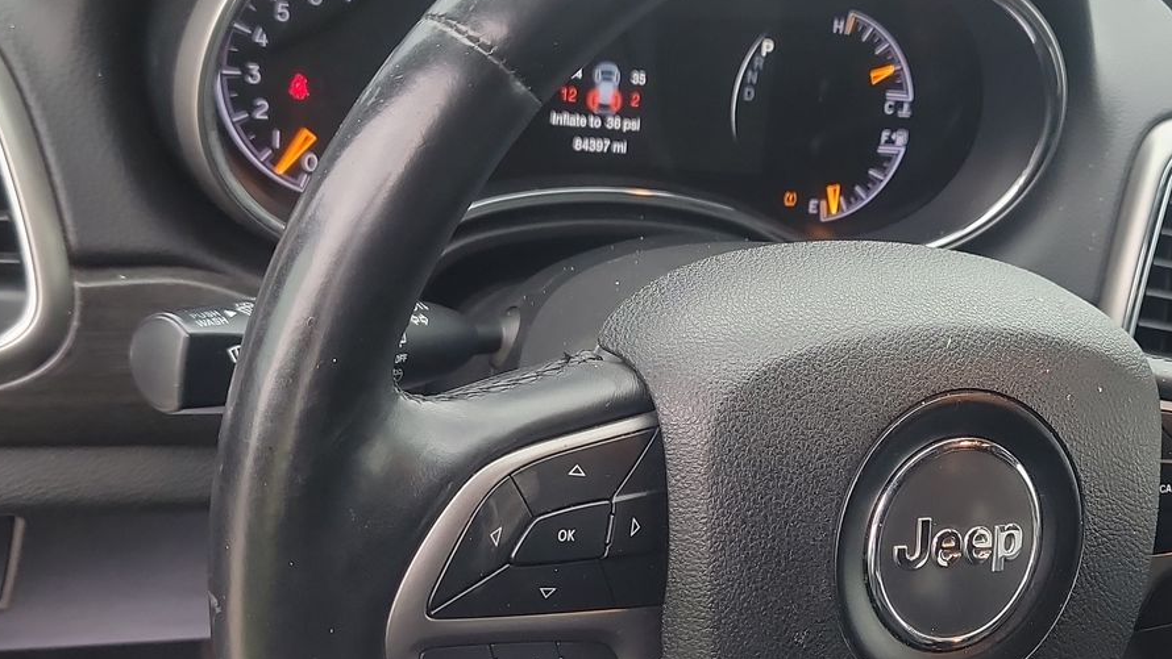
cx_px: 762
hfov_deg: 43.2
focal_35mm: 47
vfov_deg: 25.4
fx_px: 1461
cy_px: 422
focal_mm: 6.7
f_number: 1.8
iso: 342
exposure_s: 1/59
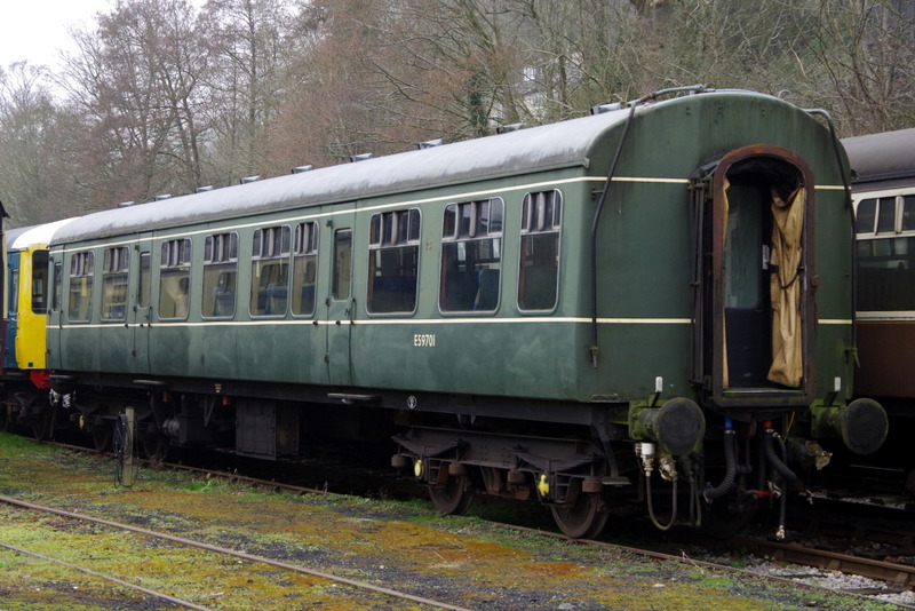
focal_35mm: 79
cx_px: 458
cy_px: 306
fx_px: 2009
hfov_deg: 25.7
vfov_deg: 17.3
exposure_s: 1/100
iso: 1000
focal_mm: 53
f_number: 8
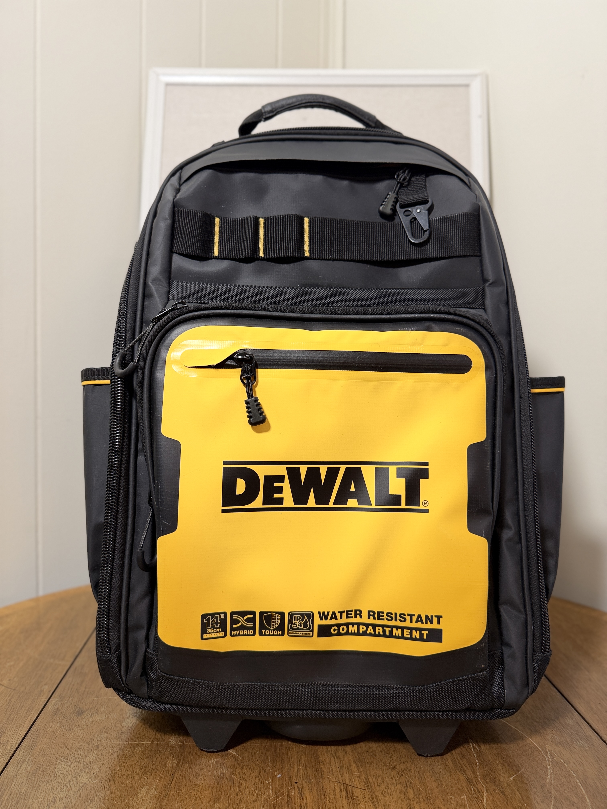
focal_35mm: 24
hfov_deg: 56.8
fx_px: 561
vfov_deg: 71.6
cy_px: 404
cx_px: 304
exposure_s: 1/60
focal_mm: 6.76
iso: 125
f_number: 1.78
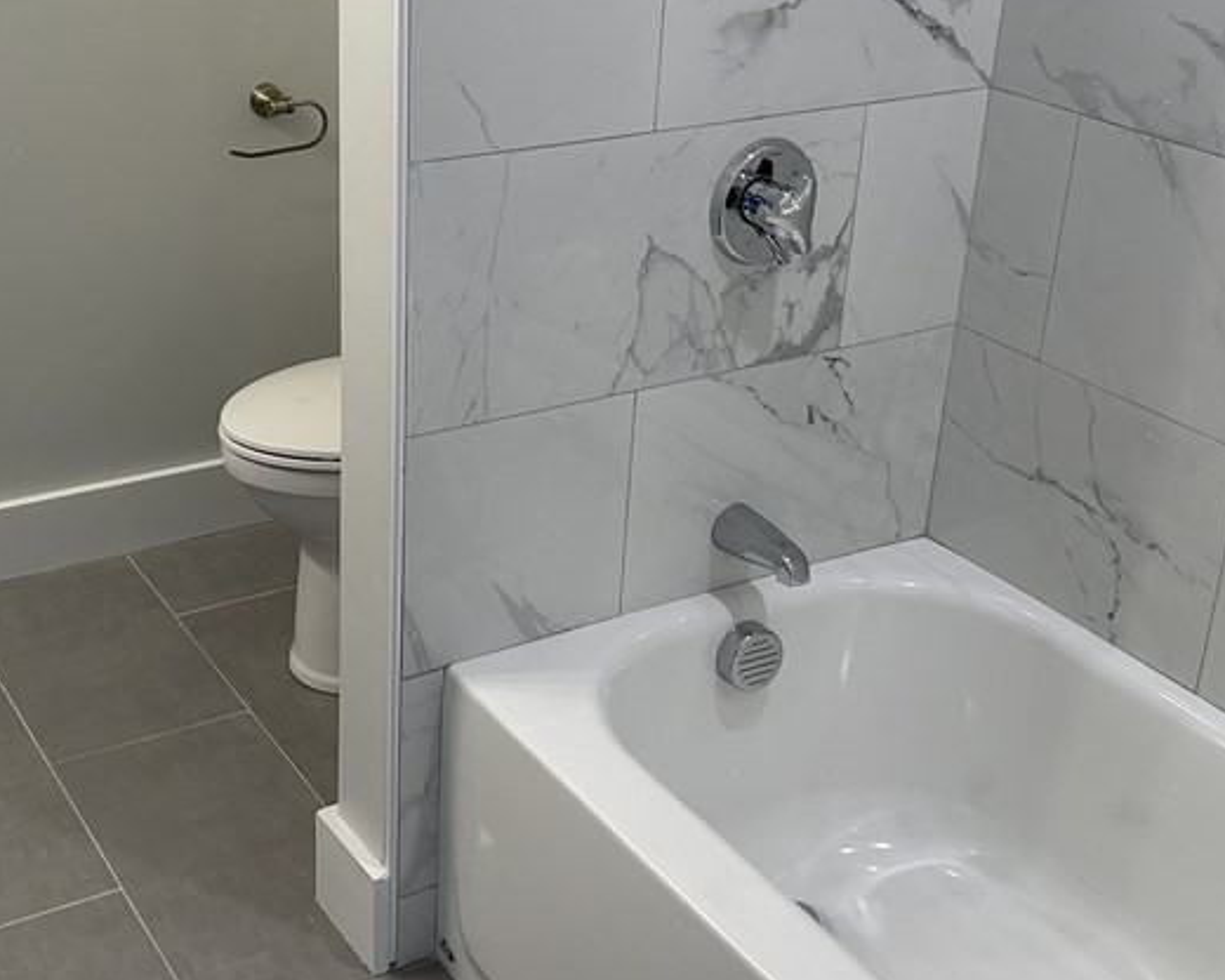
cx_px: 481
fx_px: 1813
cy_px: 424
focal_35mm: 50
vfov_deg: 30.2
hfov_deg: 37.2
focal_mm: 5.7
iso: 125
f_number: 1.5
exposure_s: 1/120
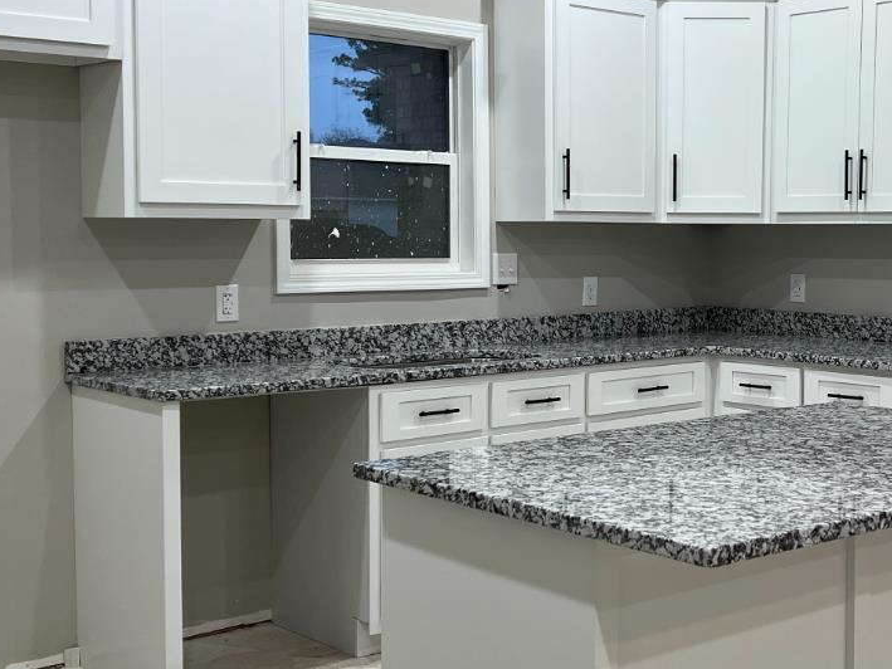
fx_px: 1418
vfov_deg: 26.6
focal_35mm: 55
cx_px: 649
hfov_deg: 34.3
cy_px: 301
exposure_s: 1/120
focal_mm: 5.7
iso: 100
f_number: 1.5
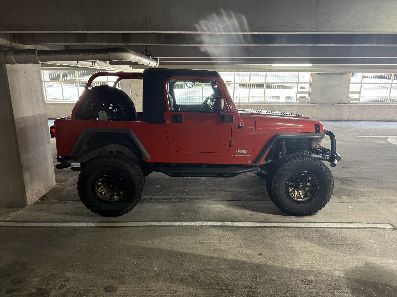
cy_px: 148
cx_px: 198
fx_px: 275
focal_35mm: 24
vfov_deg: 56.8
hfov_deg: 71.6
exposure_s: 1/60
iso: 320
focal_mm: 6.76
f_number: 1.78
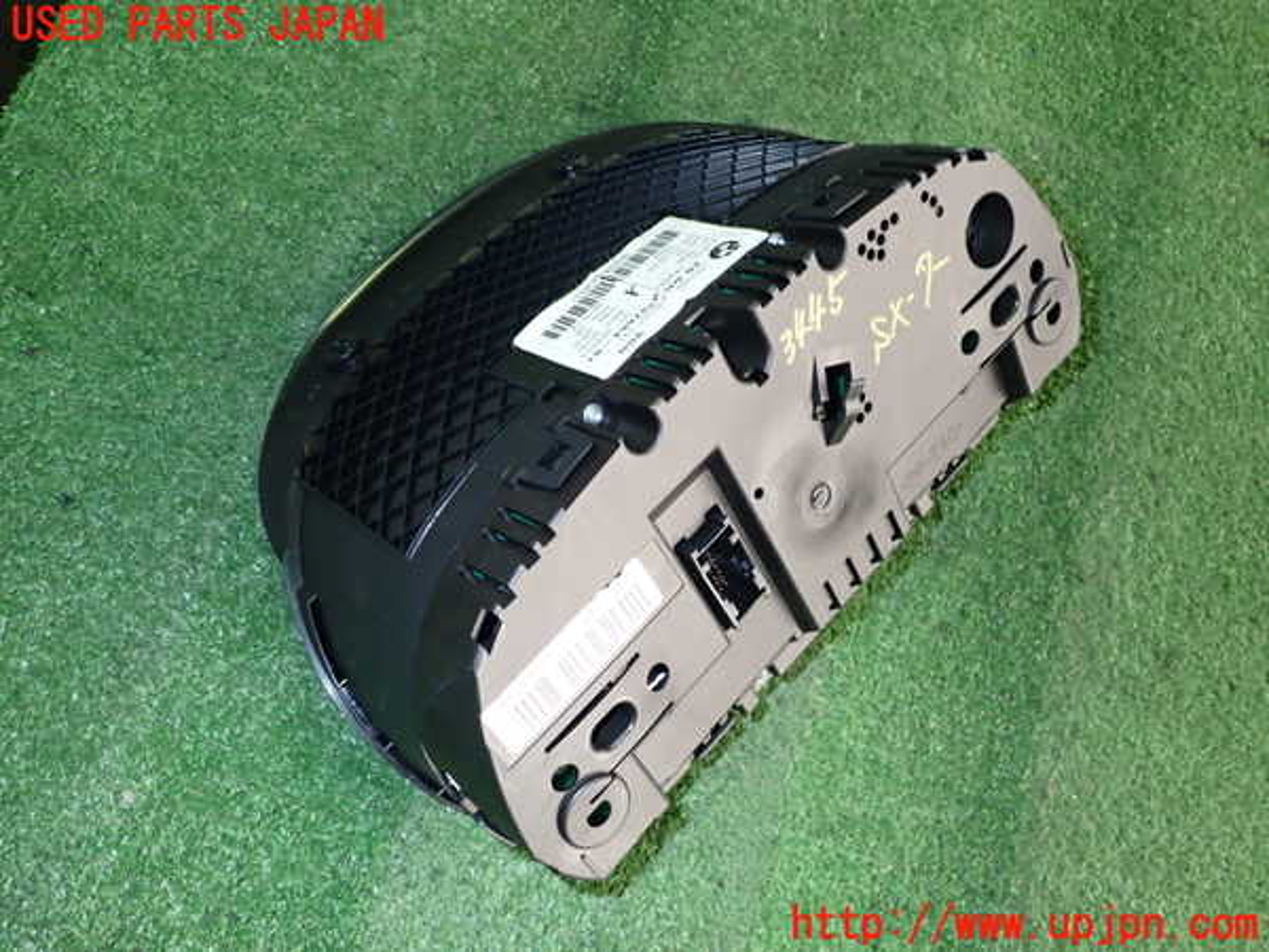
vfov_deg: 46.8
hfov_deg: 60.0
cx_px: 634
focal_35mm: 30
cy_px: 476
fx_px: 1100
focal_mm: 5.4
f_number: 6.3
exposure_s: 1/8
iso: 250
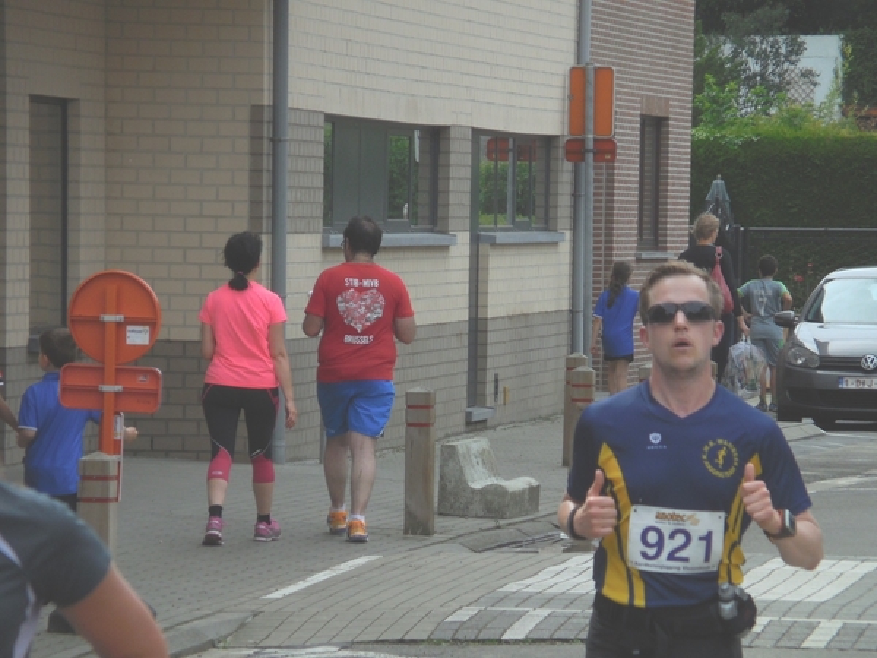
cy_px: 329
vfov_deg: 5.0
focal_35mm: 300
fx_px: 7601
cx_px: 438
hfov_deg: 6.6
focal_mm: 54
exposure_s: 1/500
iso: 125
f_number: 6.3
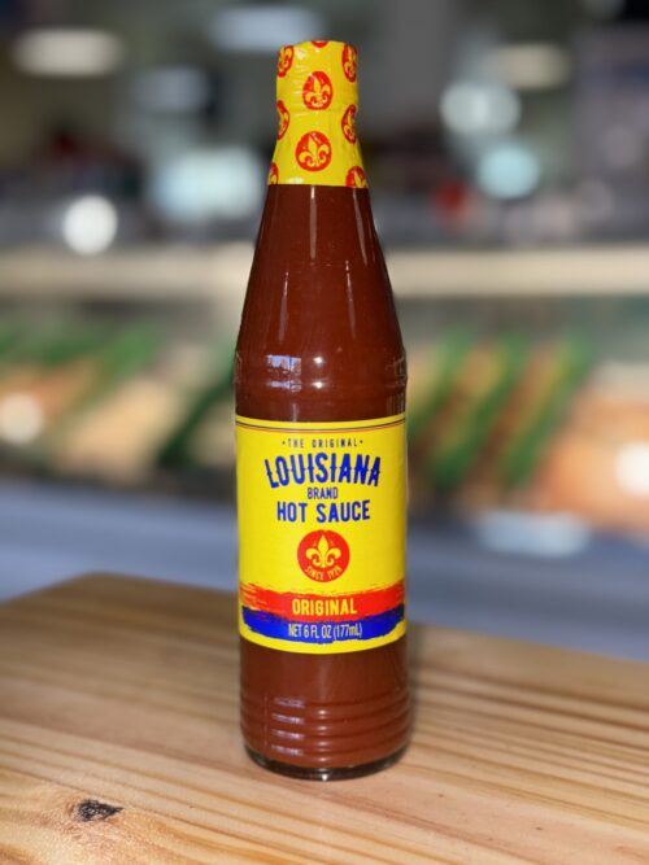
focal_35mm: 48
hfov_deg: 30.3
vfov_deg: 39.7
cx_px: 324
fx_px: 1200
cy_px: 432
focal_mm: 6.76
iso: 50
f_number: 1.78
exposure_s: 1/173
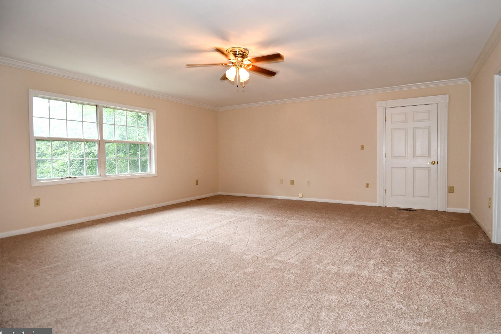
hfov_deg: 86.9
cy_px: 171
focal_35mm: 19
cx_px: 260
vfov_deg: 64.5
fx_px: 264
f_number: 4
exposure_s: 1/60
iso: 320
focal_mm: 12
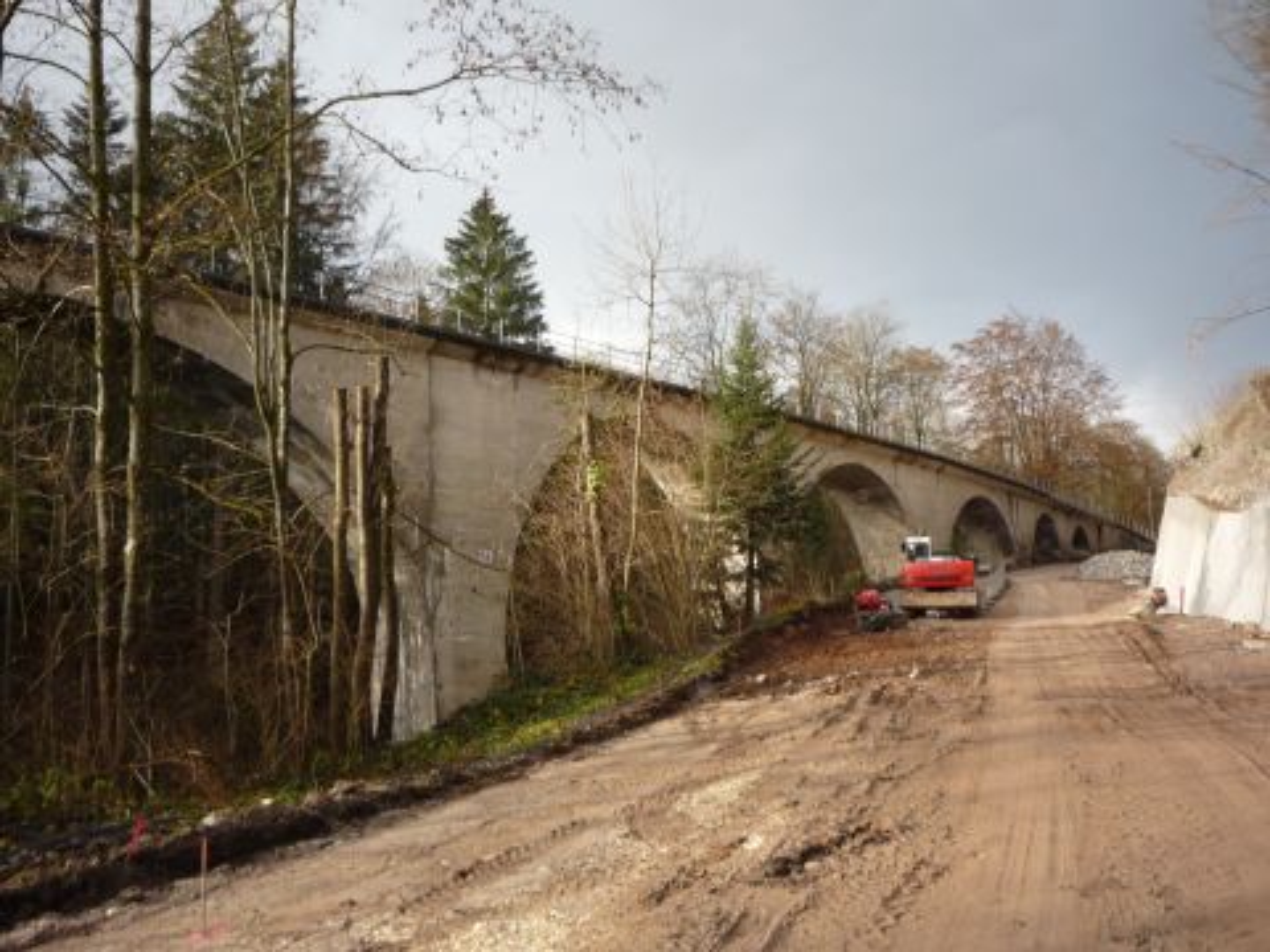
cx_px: 635
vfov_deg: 44.2
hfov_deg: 56.8
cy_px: 476
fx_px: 1174
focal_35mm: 32
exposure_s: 1/200
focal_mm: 5.2
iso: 100
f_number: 4
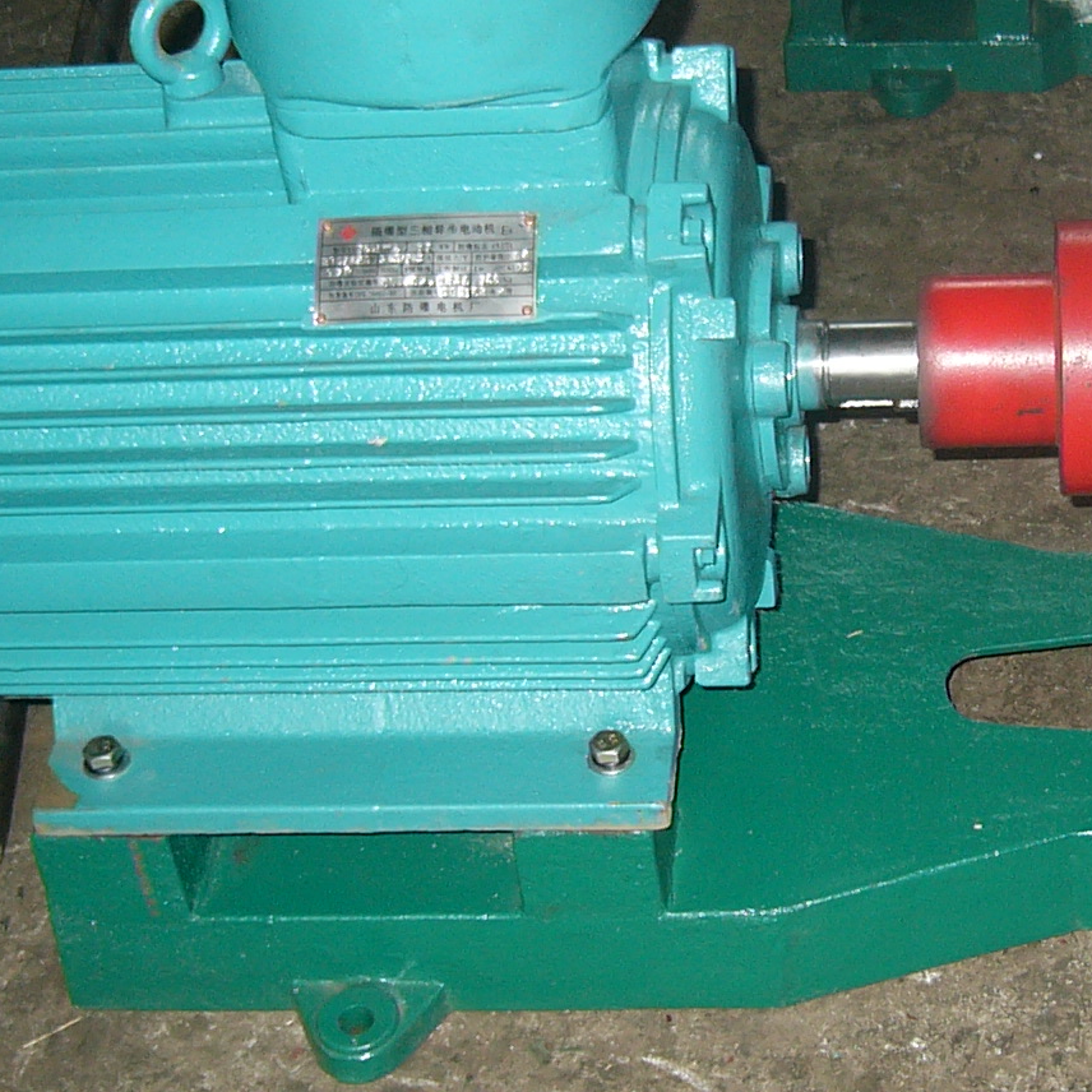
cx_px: 783
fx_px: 2641
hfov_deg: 23.2
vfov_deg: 23.3
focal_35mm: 74
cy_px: 449
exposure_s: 1/60
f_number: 2.8
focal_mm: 5.8
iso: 100
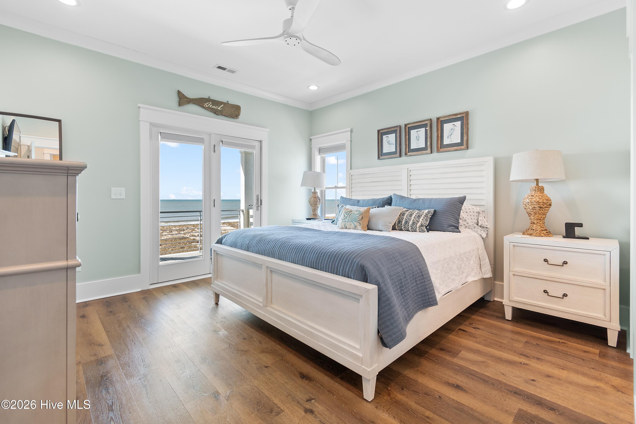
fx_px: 265
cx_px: 318
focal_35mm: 15
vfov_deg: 77.3
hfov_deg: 100.4
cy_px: 212
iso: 100
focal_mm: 10
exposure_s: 1/10
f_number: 4.5
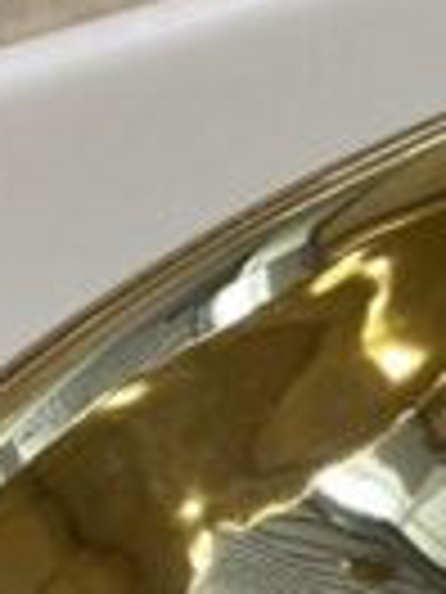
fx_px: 3470
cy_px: 495
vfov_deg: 9.8
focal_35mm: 202
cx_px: 1563
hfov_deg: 6.4
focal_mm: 4.25
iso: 64
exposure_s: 1/100
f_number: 1.8
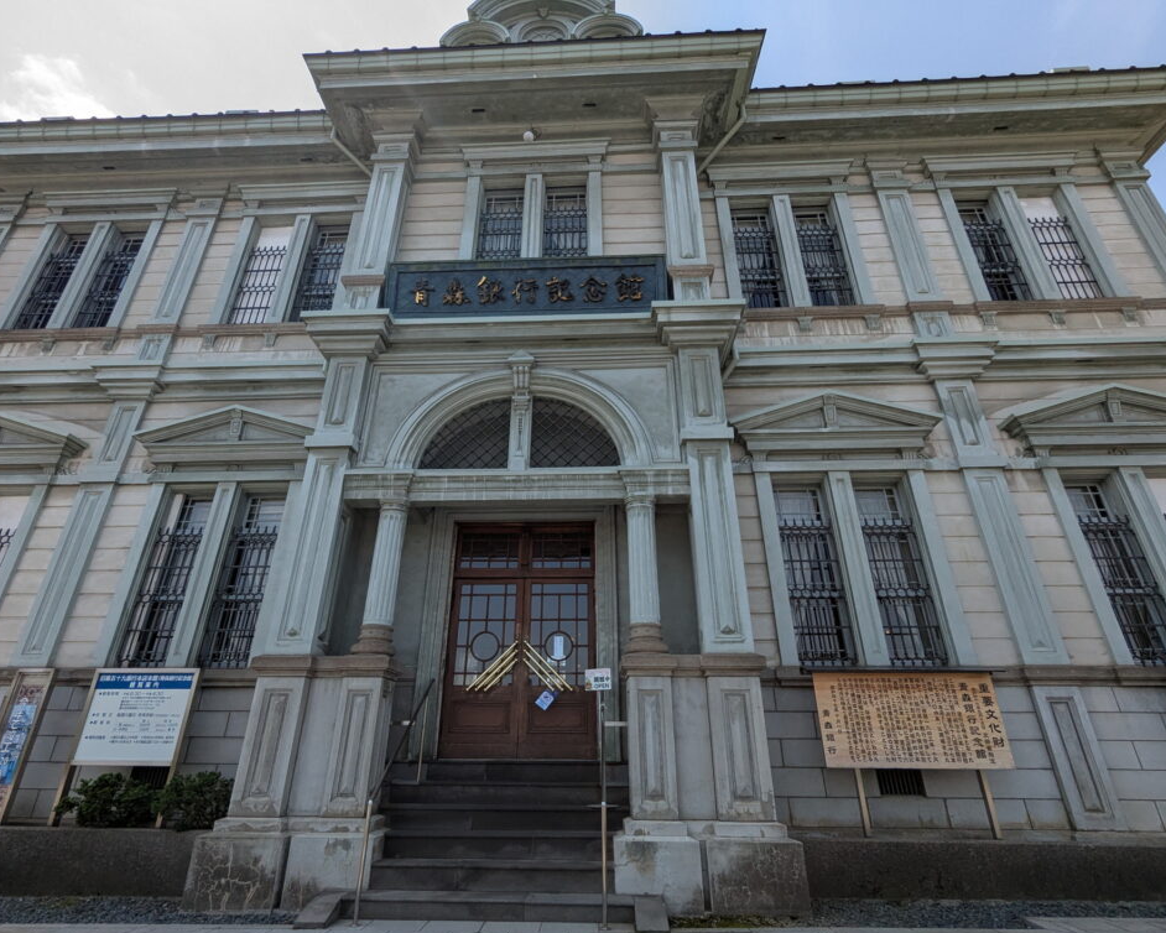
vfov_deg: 77.0
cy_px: 467
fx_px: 587
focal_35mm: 17
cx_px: 562
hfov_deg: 89.6
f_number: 2.2
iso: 16
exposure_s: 1/964
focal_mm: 2.35
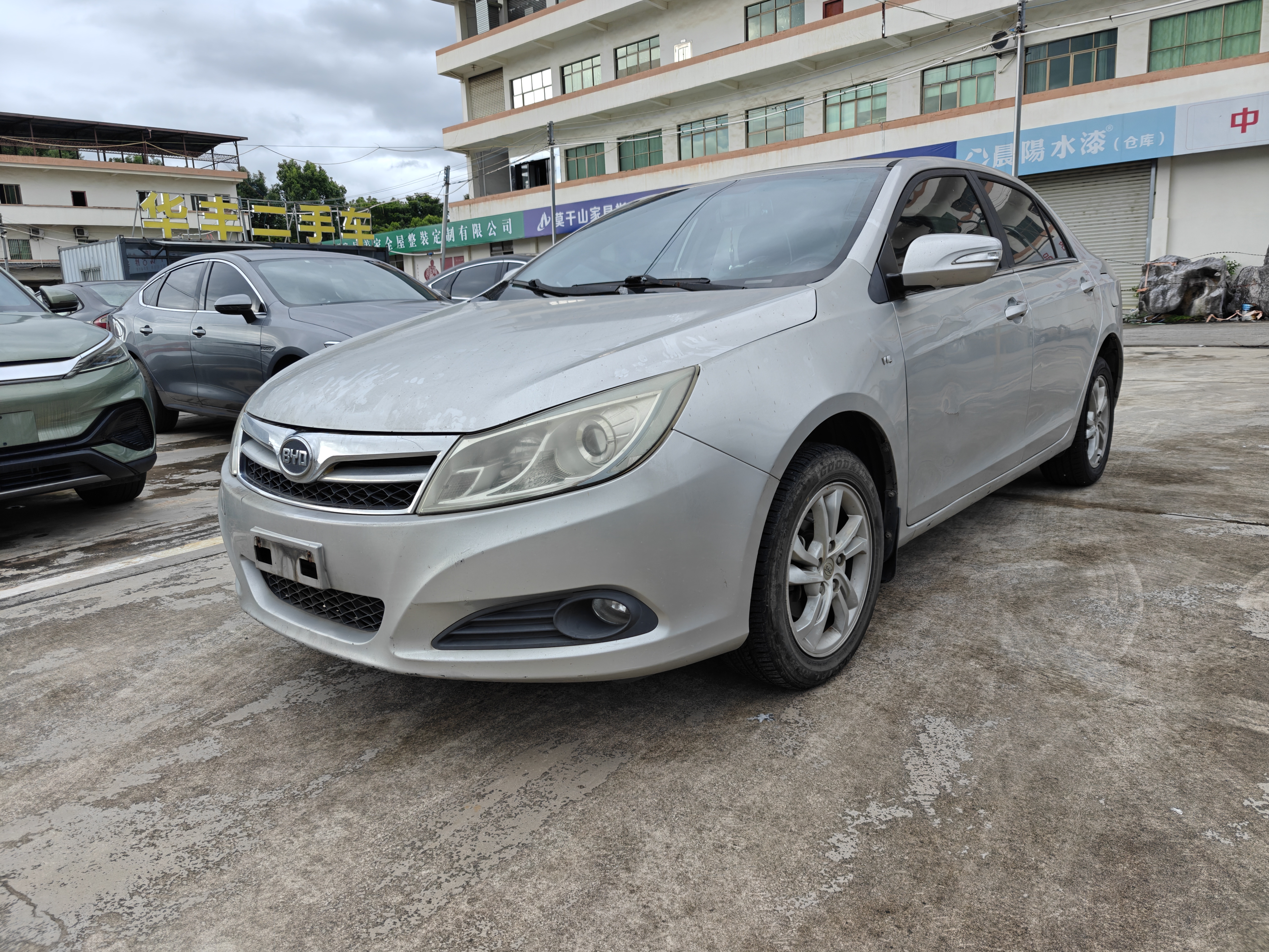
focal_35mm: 23
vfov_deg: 58.9
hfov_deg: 73.9
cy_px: 476
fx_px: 843
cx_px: 634
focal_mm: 6.06
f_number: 1.6
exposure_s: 1/160
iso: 250
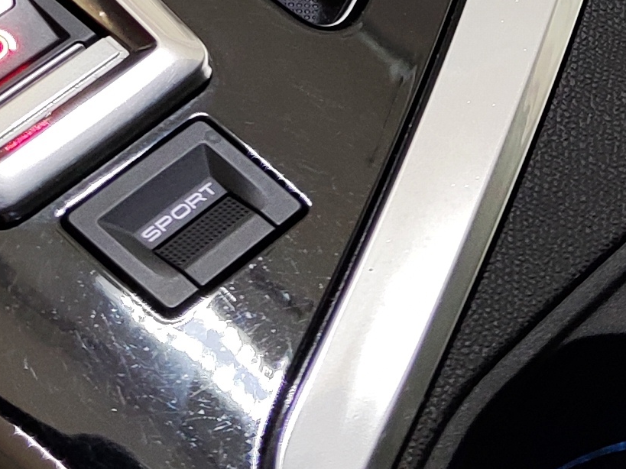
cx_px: 218
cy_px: -442
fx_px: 2170
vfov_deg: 11.3
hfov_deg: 16.4
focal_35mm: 120
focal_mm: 5.59
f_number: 1.88
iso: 175
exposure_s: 1/50
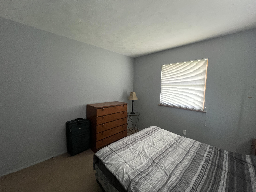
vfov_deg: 89.9
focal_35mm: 13
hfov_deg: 106.2
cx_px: 128
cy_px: 96
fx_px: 96
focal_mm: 1.57
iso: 800
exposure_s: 1/60
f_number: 1.8
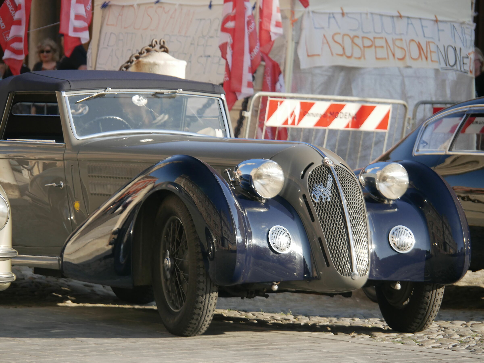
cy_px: 182
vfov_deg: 5.5
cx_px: 242
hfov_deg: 7.3
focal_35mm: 270
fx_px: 3777
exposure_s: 1/320
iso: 400
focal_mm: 135
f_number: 5.6
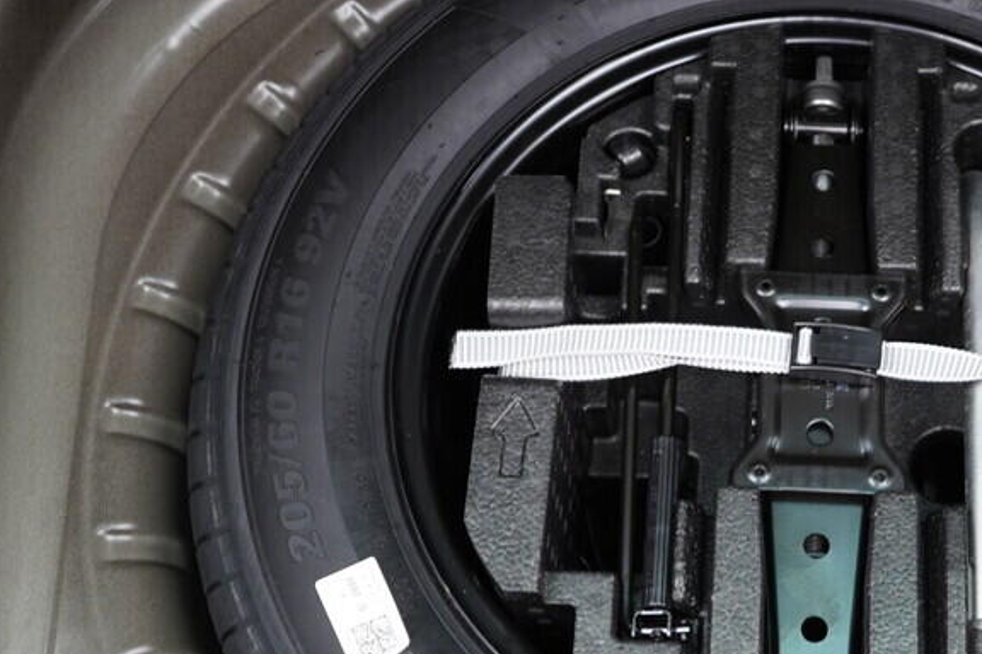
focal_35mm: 64
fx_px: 1746
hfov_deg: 30.7
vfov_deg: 21.2
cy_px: 430
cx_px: 765
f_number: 2.8
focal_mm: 24
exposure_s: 1/40
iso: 400
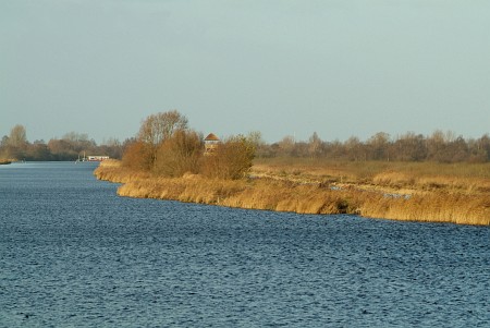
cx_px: 245
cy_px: 164
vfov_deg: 6.8
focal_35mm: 203
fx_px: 2766
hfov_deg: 10.1
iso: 400
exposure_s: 1/250
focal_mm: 135
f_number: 11
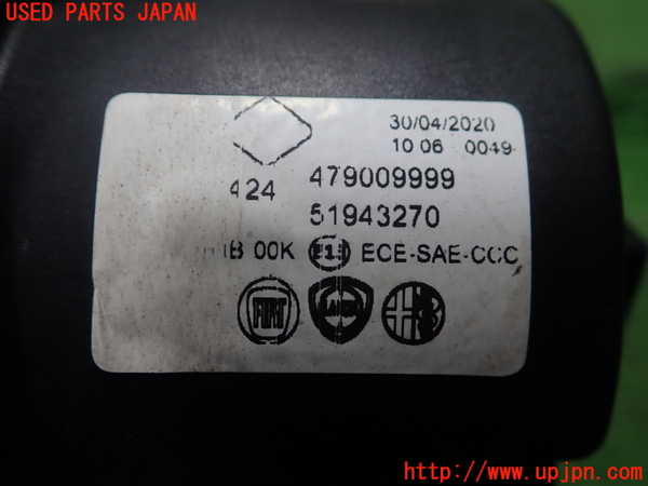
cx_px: 324
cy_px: 243
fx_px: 562
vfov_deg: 46.8
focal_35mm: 30
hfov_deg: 60.0
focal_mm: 5.5
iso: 125
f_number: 2.3
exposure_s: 1/125
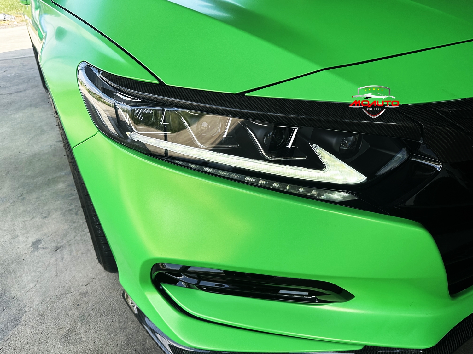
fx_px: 328
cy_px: 177
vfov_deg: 56.8
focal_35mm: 24
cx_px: 236
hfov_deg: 71.6
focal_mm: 6.86
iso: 80
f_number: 1.78
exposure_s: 1/1040
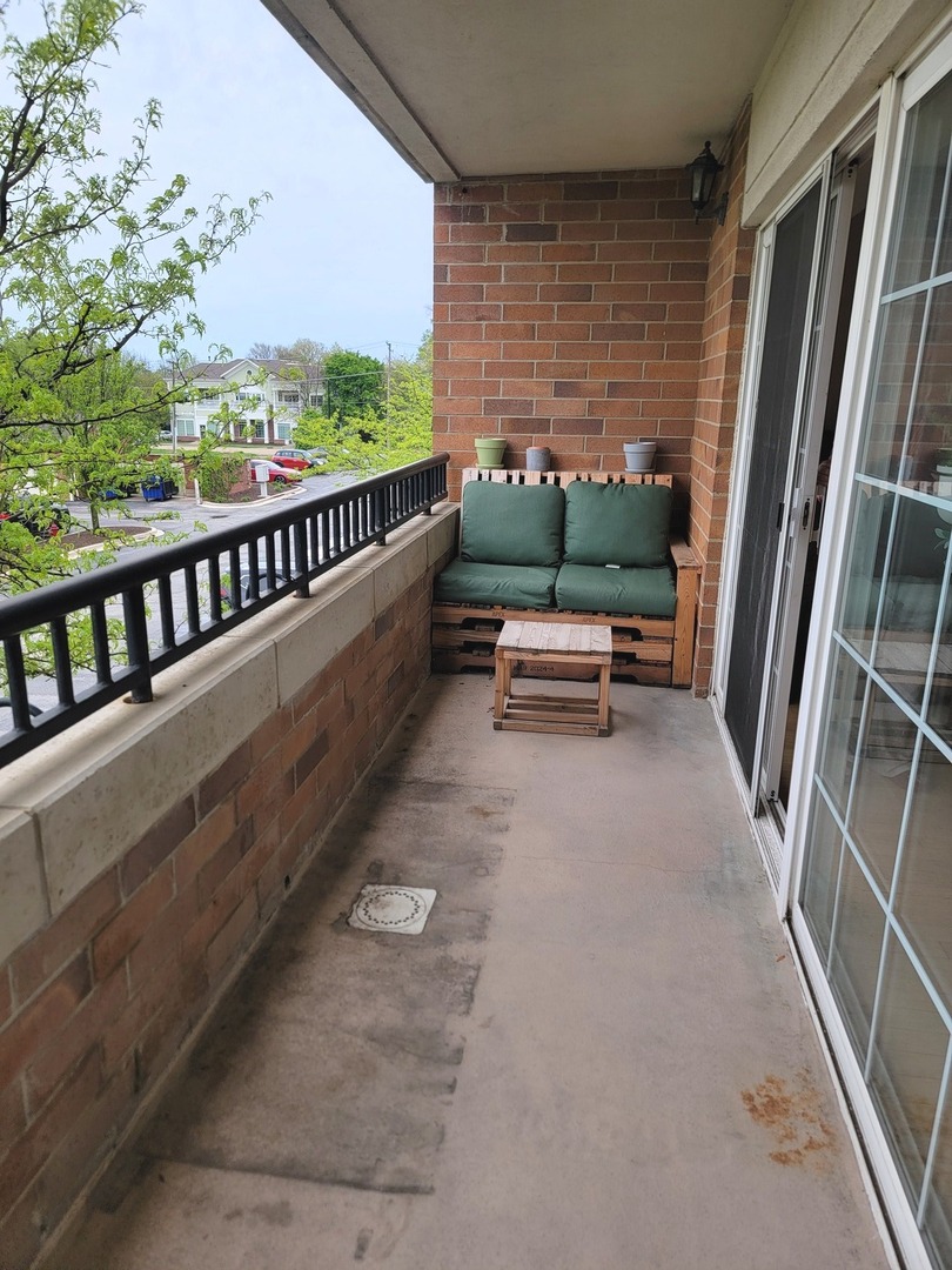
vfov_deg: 71.6
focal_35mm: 24
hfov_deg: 56.8
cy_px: 635
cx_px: 476
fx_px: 880
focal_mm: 6.7
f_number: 1.8
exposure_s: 1/251
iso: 16
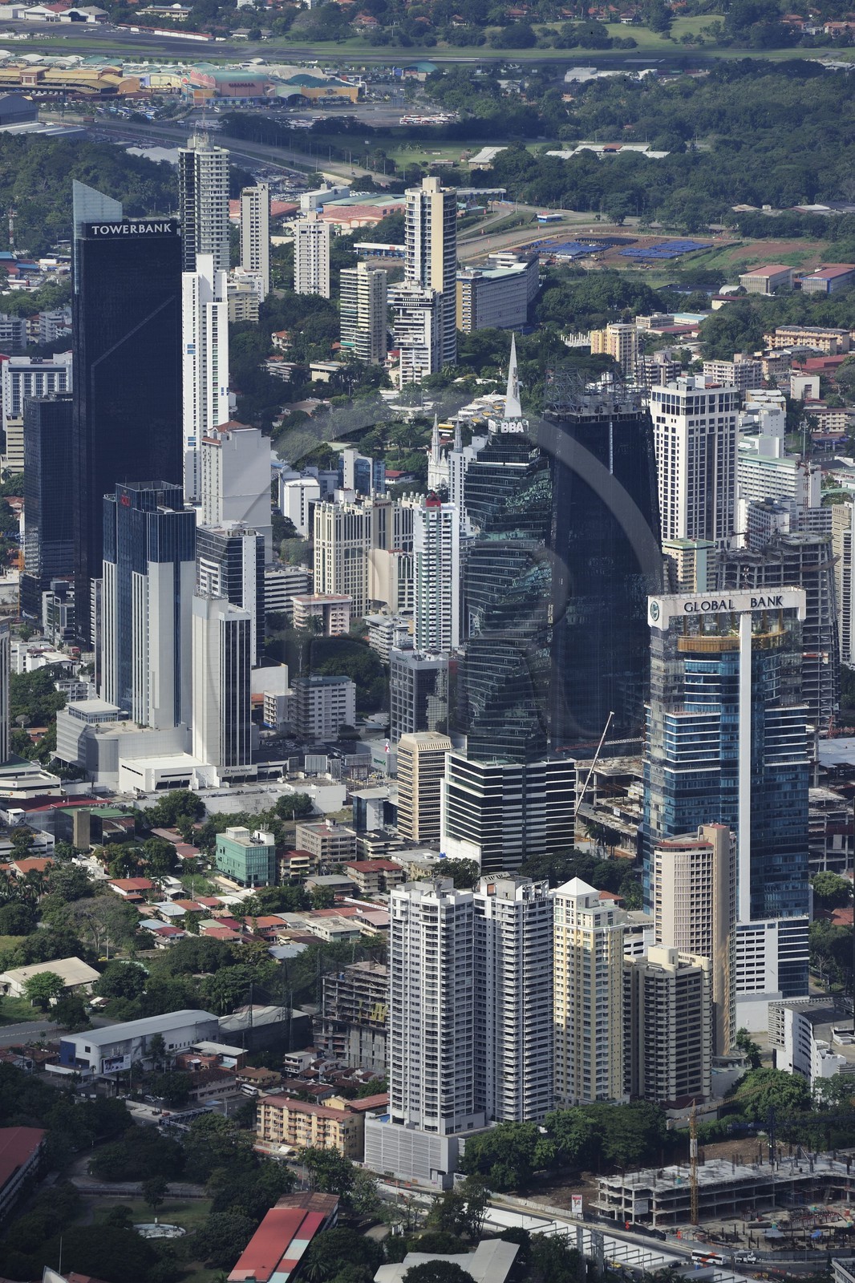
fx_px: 7128
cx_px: 428
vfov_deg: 10.3
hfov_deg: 6.9
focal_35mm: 200
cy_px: 642
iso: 200
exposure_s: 1/1600
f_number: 6.3
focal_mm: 200
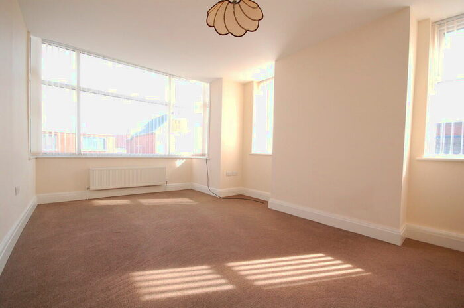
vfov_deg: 77.1
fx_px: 193
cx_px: 232
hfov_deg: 100.5
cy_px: 154
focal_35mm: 15
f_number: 6.3
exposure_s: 1/160
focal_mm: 10
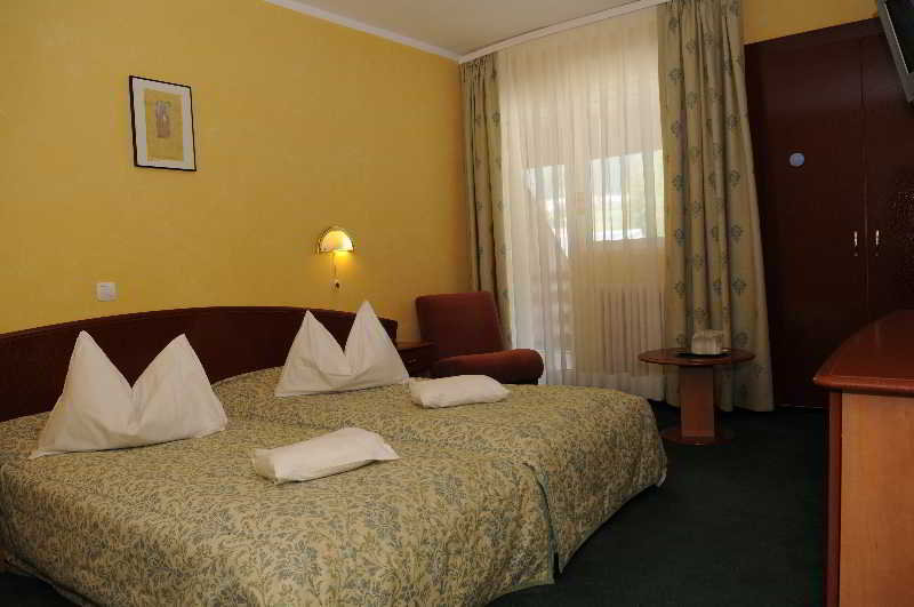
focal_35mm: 26
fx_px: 646
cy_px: 304
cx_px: 457
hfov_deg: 70.5
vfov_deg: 50.3
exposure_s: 1/60
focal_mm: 17
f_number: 5
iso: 200
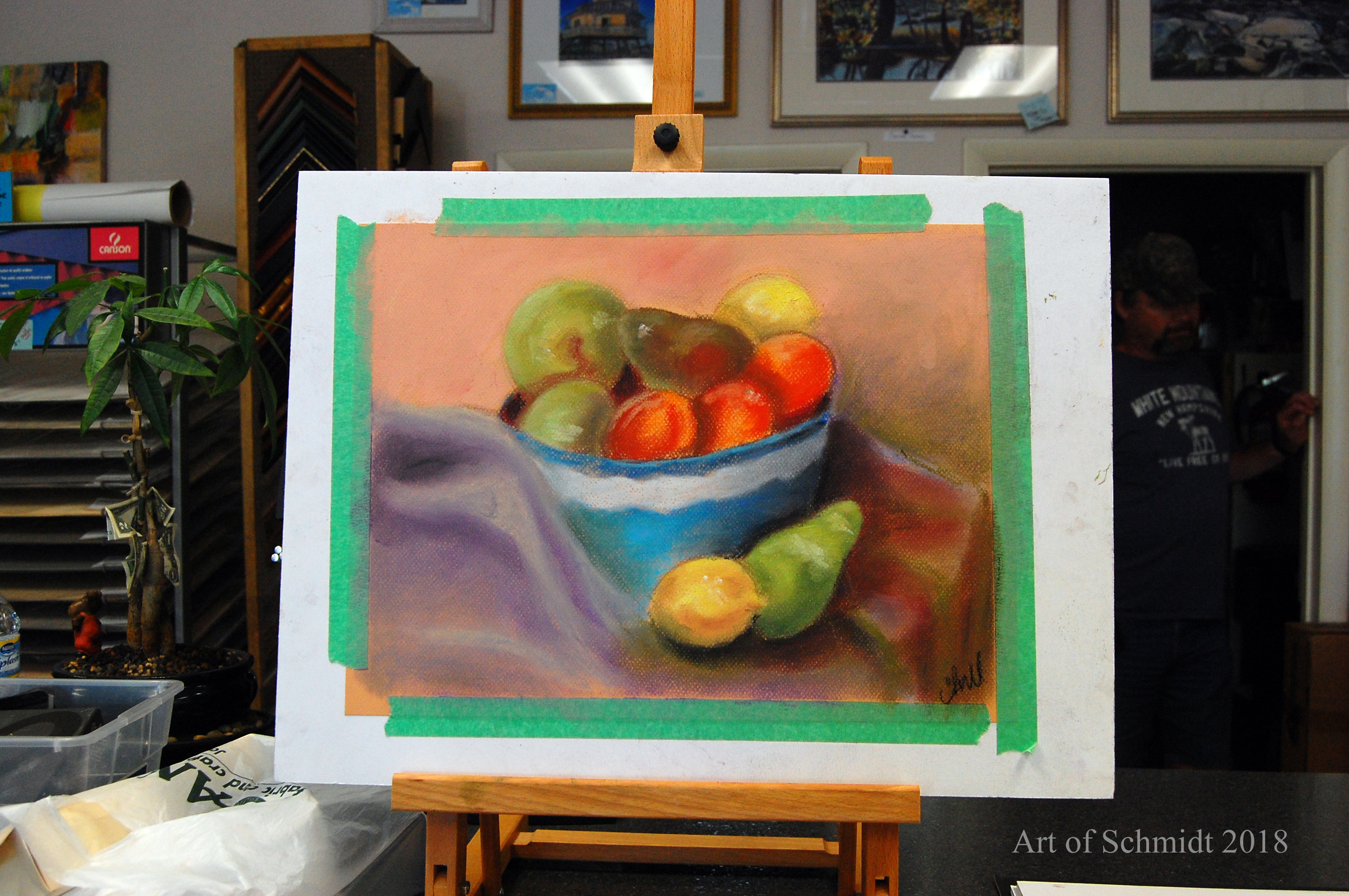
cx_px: 674
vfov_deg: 39.9
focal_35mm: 33
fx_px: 1235
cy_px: 448
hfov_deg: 57.3
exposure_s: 1/160
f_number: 6.3
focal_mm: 22
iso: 800
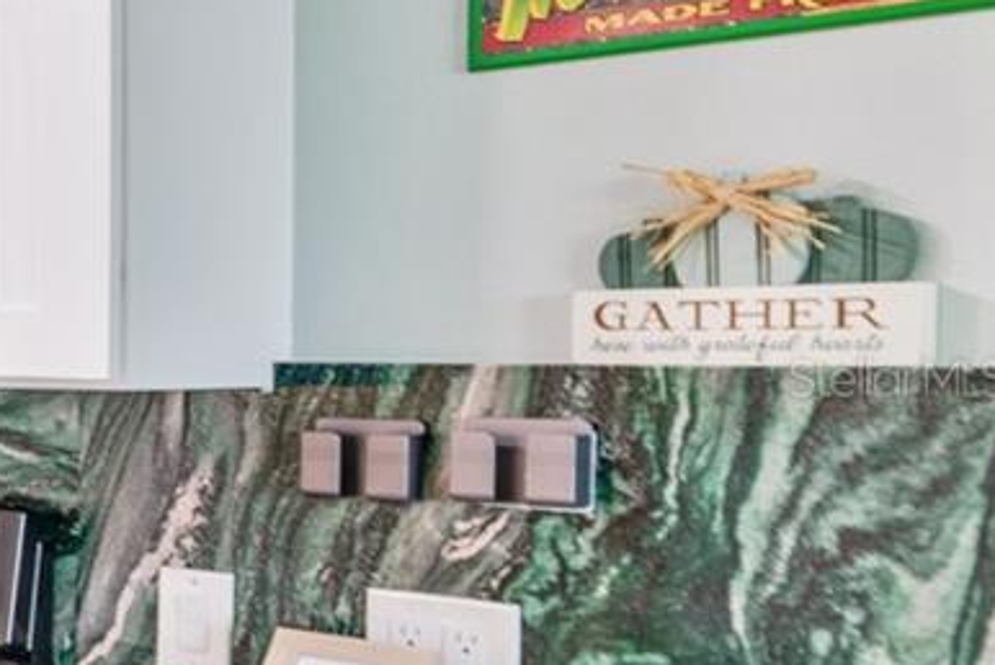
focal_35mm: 58
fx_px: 1604
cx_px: -1044
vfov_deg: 23.4
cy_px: 378
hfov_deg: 18.8
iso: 100
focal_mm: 14
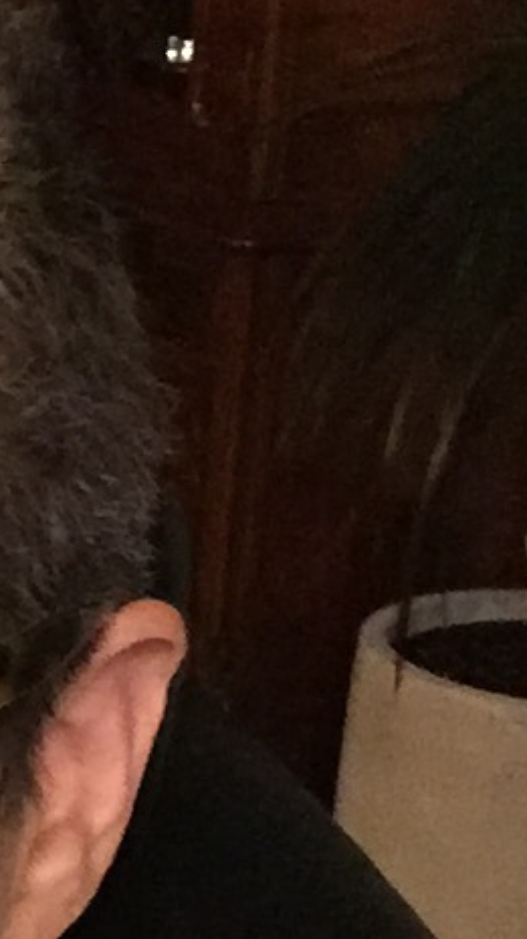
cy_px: 731
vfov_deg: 22.7
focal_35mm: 93
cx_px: -414
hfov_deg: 12.0
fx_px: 2314
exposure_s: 1/15
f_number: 2.2
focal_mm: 2.65
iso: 640
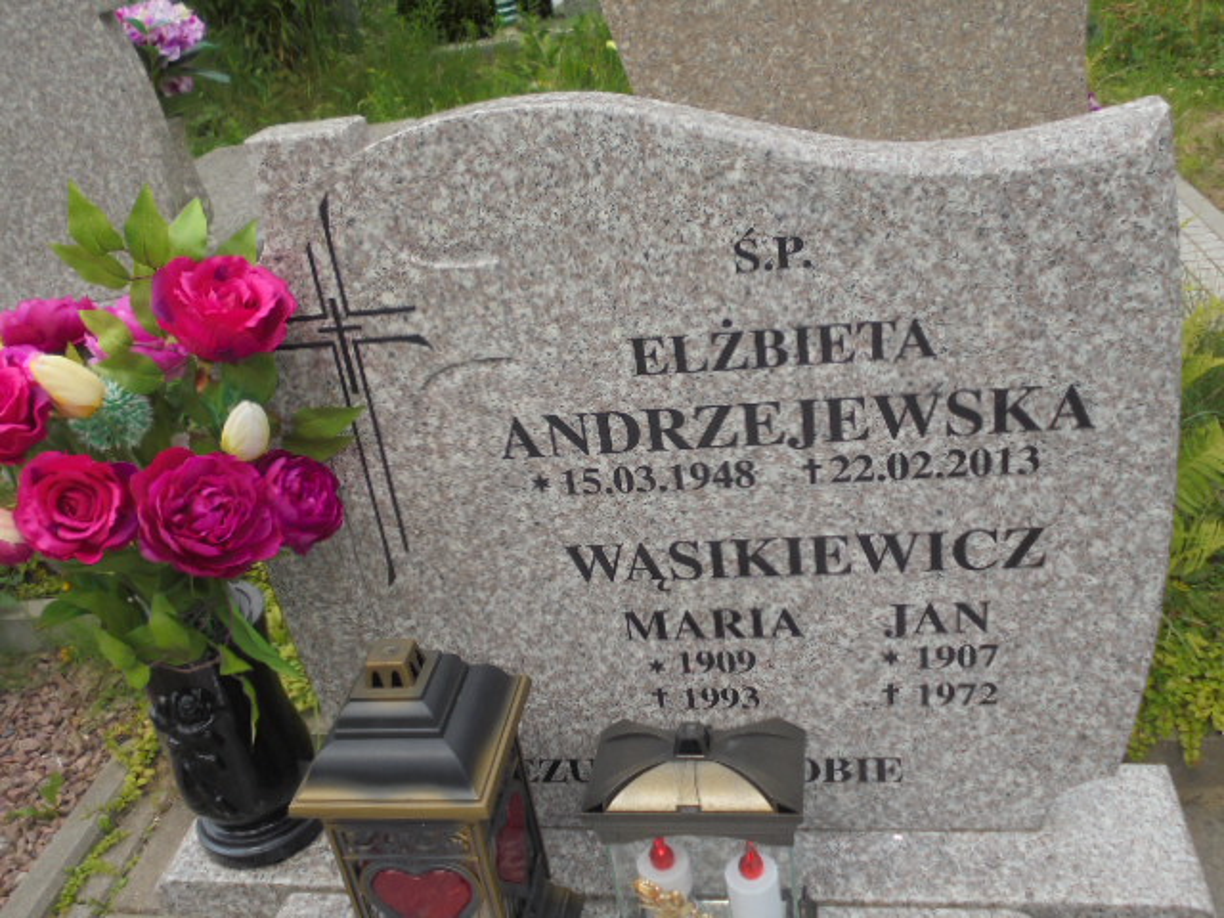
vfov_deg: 41.8
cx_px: 612
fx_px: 1202
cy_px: 459
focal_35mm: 34
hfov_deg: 54.0
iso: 100
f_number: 4
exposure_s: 1/400
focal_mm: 6.1
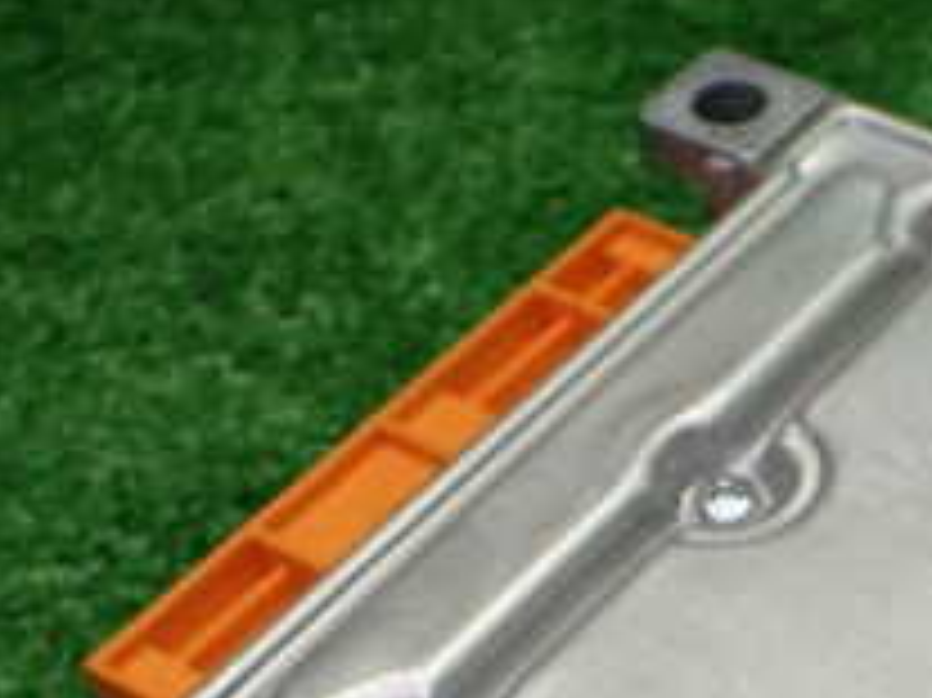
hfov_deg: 21.7
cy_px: 743
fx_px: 2341
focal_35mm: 87
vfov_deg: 16.5
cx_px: 946
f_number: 2.3
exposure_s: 1/125
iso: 200
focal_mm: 5.4
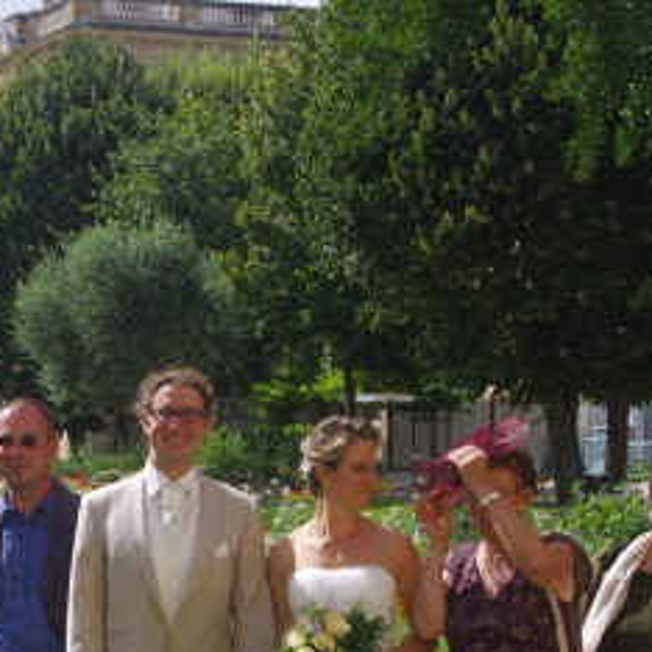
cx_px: 148
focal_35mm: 113
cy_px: 534
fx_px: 2408
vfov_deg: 15.3
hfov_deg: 15.3
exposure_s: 1/160
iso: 160
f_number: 11
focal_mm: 35
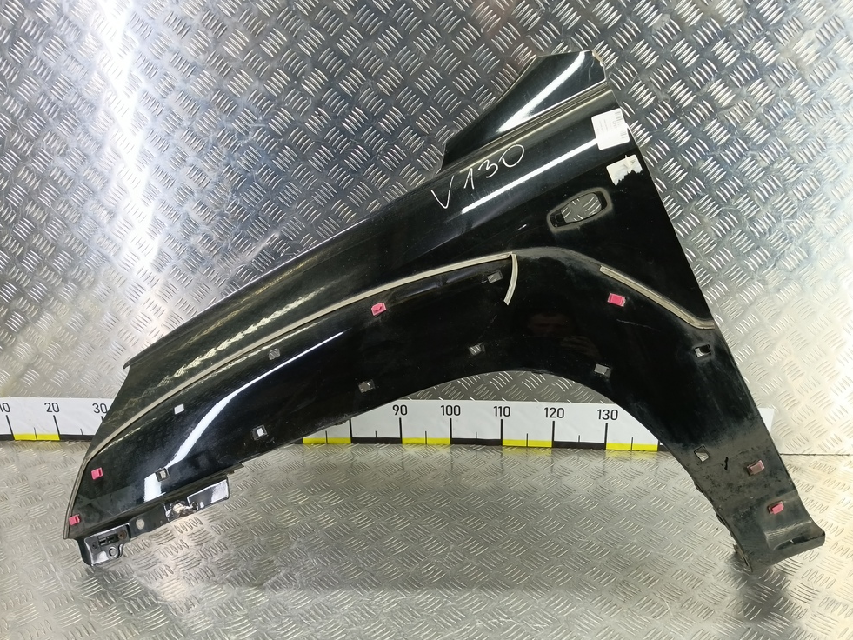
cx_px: 436
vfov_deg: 56.8
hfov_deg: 71.6
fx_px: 591
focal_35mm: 24
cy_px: 313
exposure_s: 1/50
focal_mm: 4.11
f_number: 1.6
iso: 207
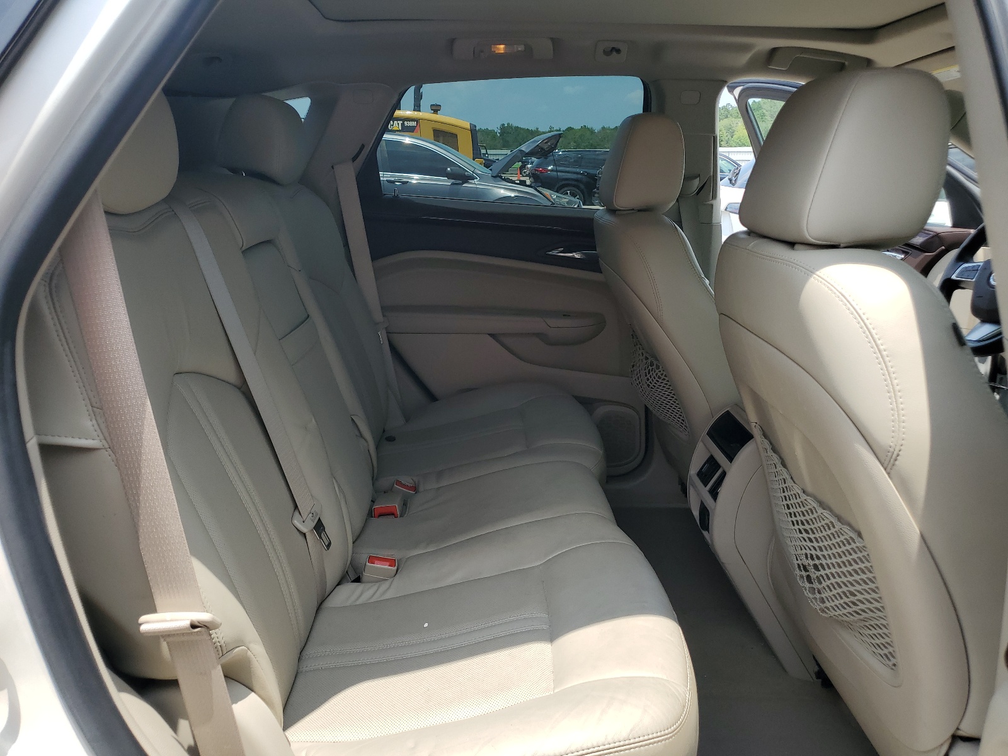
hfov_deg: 67.3
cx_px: 504
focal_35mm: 26
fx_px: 757
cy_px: 378
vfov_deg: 53.1
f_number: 1.5
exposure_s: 1/1667
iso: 50
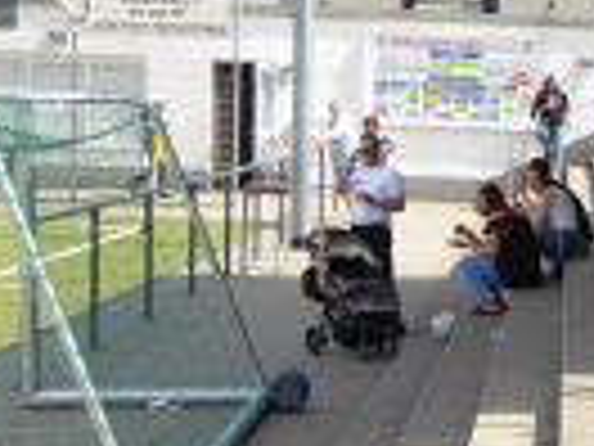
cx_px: 806
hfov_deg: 13.9
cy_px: 320
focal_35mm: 136
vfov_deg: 10.9
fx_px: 2334
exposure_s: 1/320
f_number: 3.8
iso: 80
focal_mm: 7.2
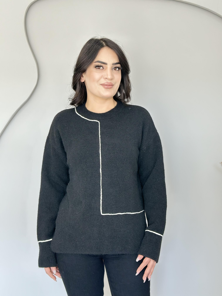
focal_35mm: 48
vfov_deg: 39.7
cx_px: 111
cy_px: 148
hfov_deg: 30.3
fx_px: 410
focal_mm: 6.86
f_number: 1.78
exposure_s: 1/50
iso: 64
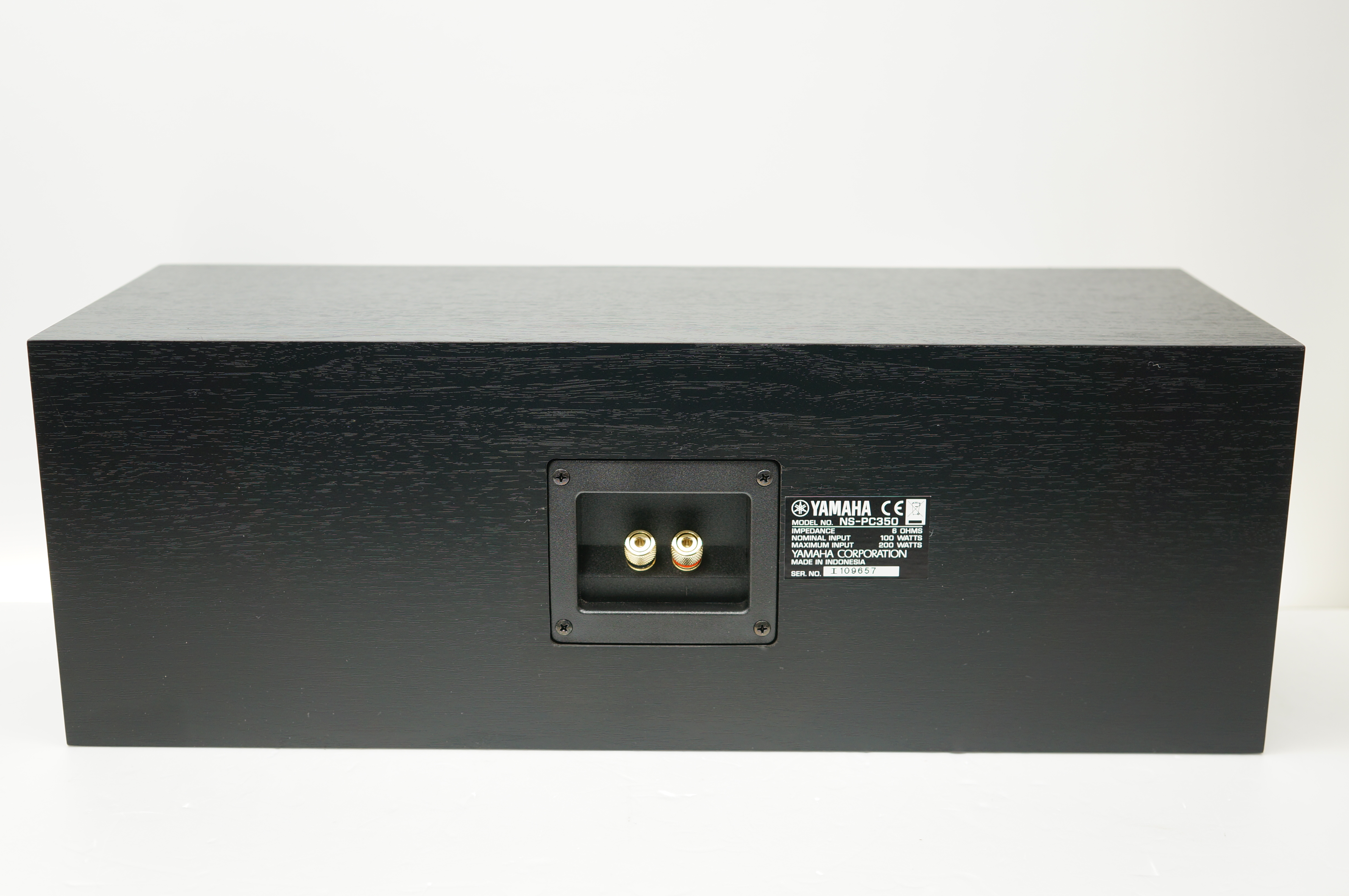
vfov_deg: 29.8
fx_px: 1684
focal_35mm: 45
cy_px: 448
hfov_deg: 43.6
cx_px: 674
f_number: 3.2
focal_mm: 30
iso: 100
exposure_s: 1/50
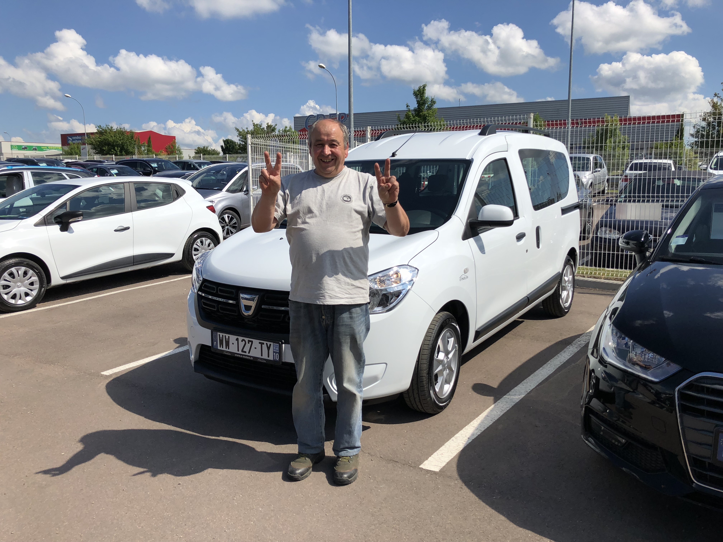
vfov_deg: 49.7
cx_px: 362
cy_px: 271
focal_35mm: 28
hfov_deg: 63.4
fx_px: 585
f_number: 1.8
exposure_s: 1/3247
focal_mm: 3.99
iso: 20
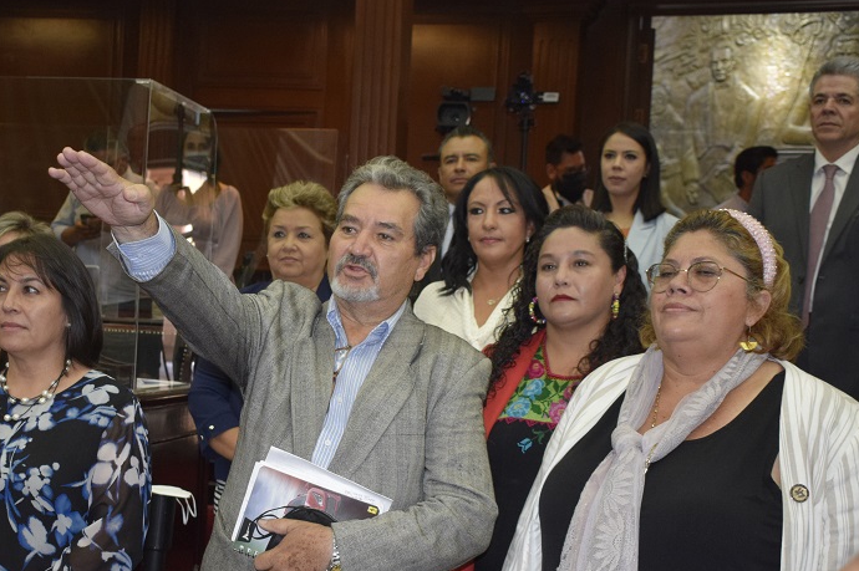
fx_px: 1400
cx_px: 312
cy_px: 381
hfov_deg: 33.9
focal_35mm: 59
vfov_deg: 23.0
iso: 1600
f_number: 4
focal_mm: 27
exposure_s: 1/60
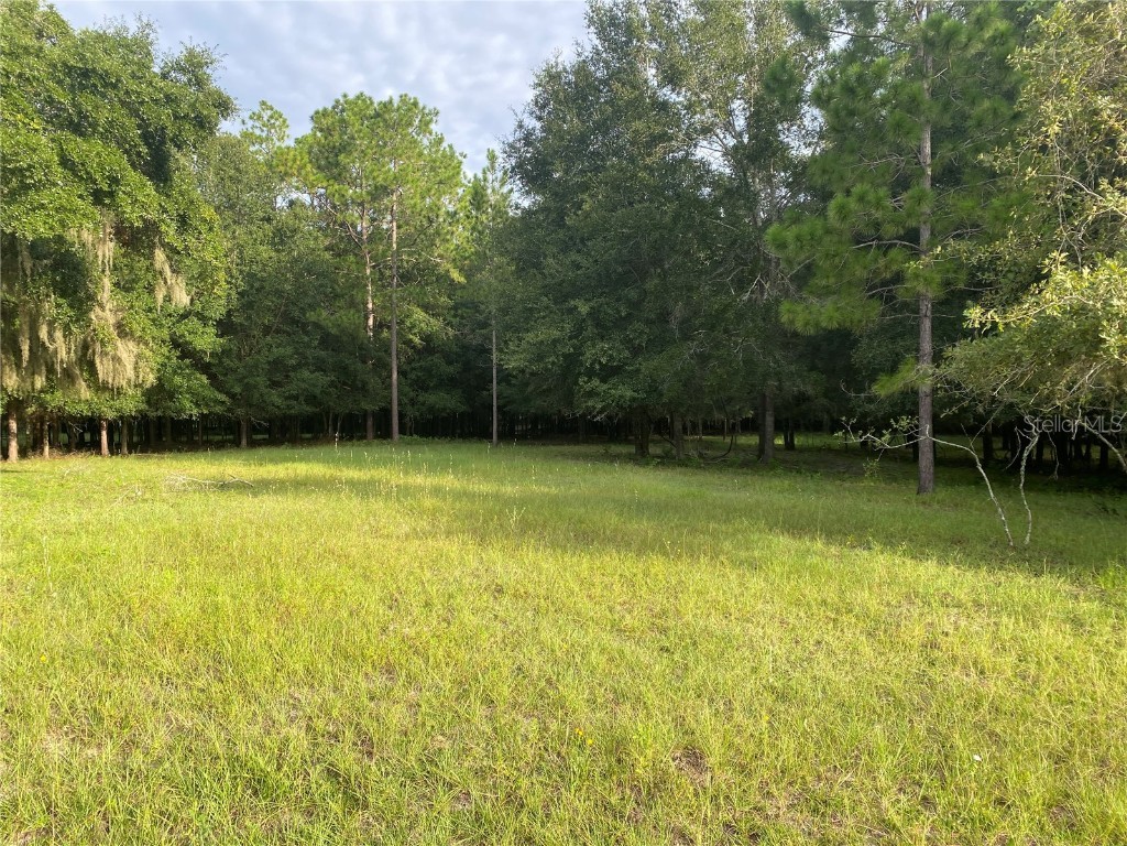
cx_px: 564
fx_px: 846
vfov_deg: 53.1
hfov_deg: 67.3
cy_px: 423
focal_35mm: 26
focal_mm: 4.25
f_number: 1.8
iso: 32
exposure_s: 1/560
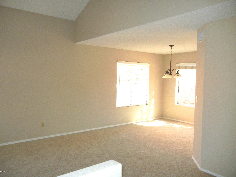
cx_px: 118
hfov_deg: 60.0
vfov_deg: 46.8
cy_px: 88
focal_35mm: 30
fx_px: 205
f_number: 3.5
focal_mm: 5.4
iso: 400
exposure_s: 1/320
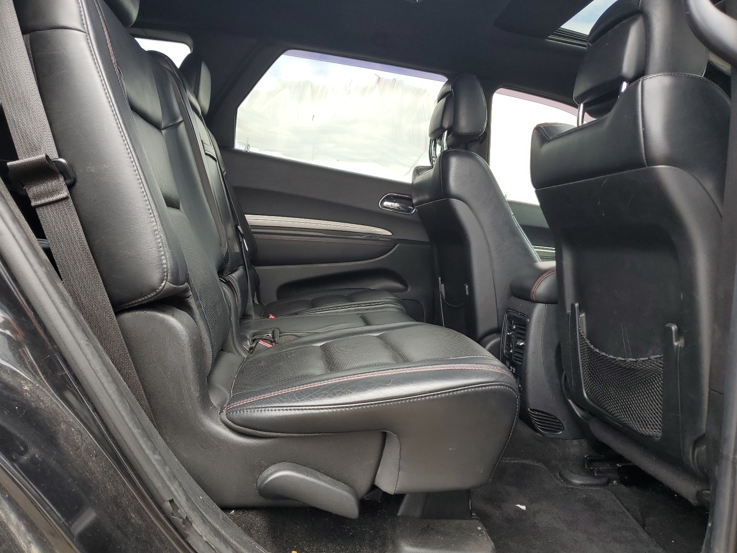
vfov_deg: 53.1
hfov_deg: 67.3
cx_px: 368
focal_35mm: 26
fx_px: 554
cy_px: 276
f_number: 1.5
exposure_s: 1/286
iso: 50
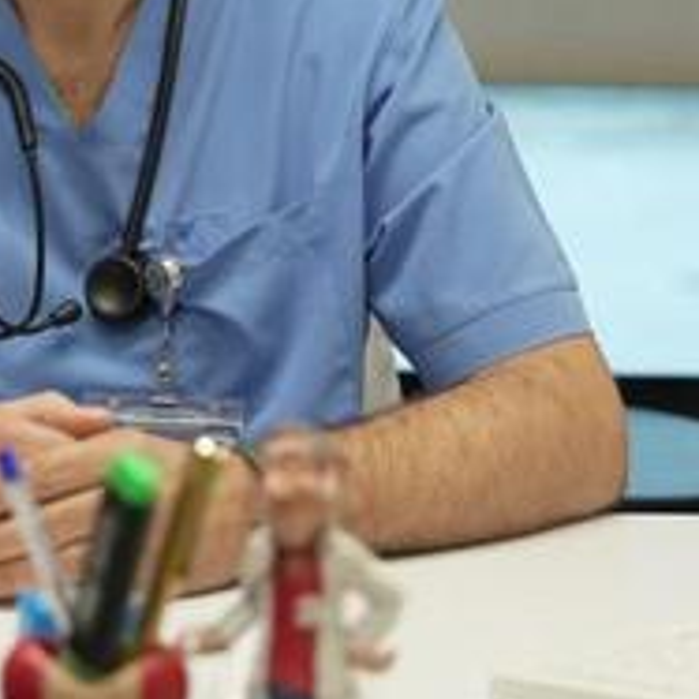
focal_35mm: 148
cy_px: -49
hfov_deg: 11.7
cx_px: 88
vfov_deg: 11.6
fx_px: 3381
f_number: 2.8
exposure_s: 1/60
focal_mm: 53
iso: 160
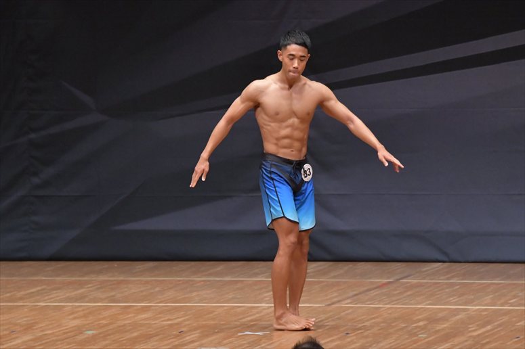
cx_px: 262
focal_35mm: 285
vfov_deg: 4.8
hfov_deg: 7.2
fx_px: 4154
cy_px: 174
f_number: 5.6
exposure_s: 1/400
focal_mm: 190
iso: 6400
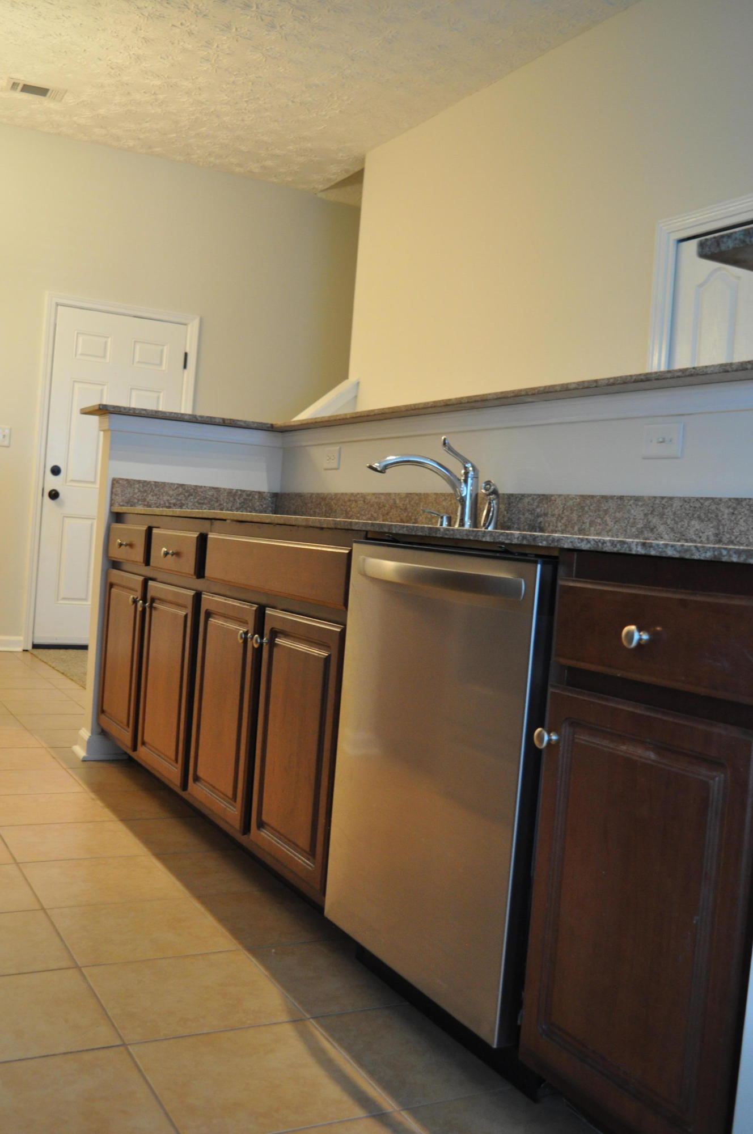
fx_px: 1133
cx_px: 376
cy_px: 567
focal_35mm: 36
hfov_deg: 36.8
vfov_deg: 53.2
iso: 800
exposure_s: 1/50
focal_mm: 24
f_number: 4
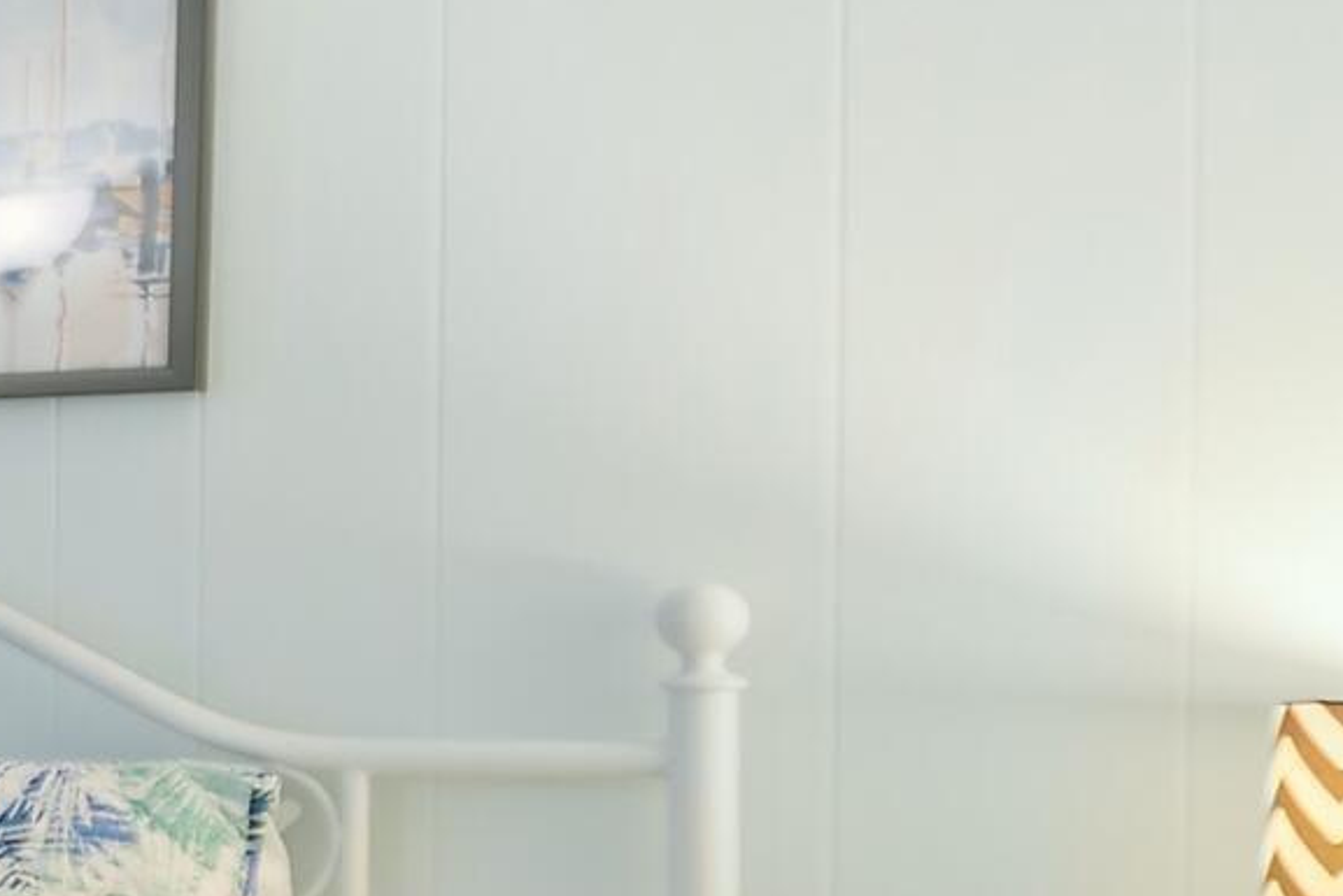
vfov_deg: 17.3
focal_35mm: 78
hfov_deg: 16.1
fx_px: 2910
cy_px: 752
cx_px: -1678
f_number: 4.5
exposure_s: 1/1.25
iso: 100
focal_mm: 10
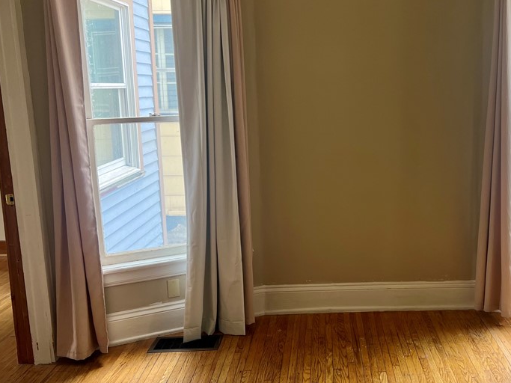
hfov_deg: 47.0
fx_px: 576
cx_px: 349
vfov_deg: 36.8
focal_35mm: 39
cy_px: 179
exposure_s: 1/120
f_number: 1.5
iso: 64
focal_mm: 5.7
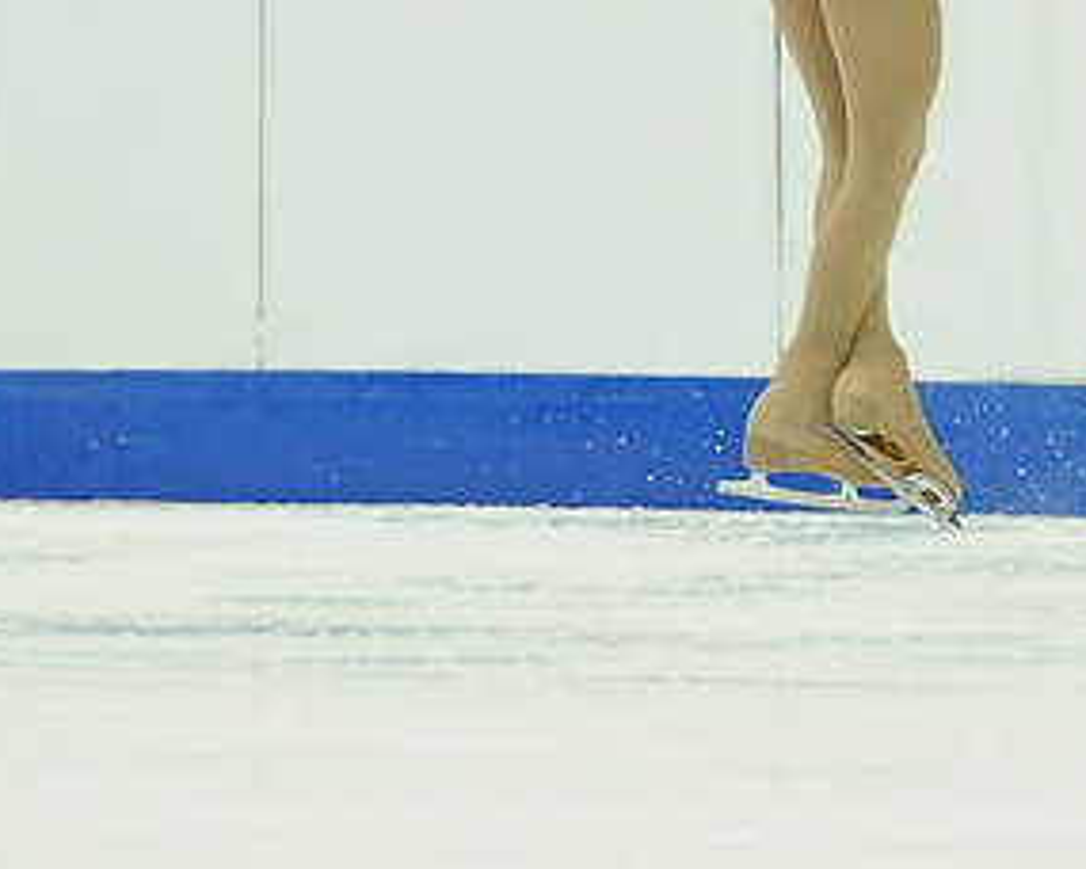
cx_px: 831
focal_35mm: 790
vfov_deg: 2.0
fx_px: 25392
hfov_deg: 2.4
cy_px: 93
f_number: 5.6
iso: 3200
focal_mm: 200
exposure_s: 1/640
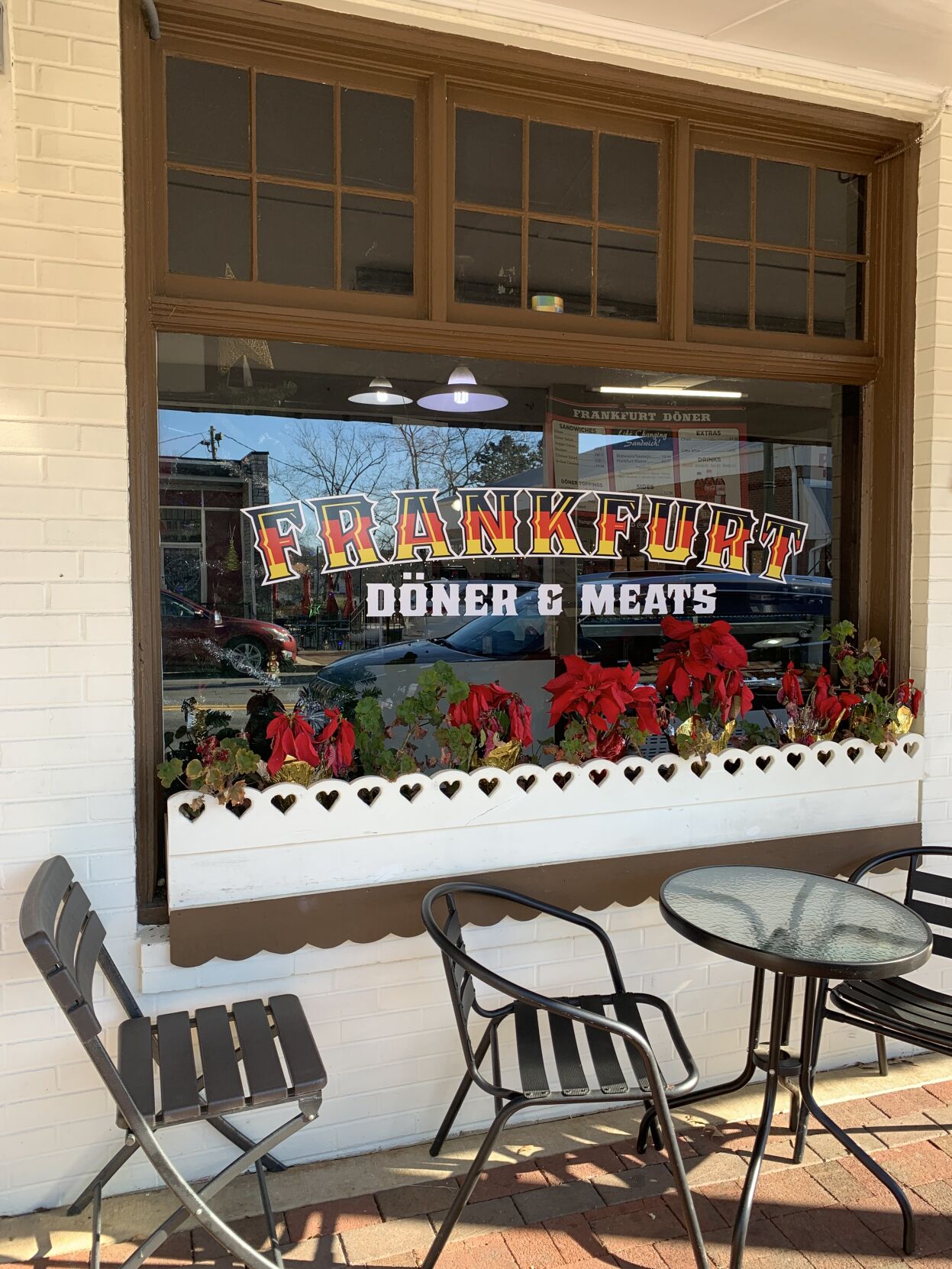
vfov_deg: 67.3
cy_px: 634
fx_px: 953
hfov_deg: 53.1
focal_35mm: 26
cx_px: 476
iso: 25
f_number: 1.8
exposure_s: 1/226
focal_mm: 4.25
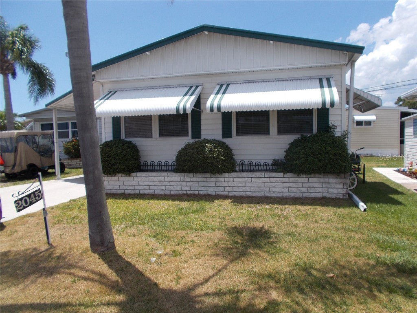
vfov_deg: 53.1
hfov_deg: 67.3
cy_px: 156
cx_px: 208
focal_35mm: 26
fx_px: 313
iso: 80
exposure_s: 1/160
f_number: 8
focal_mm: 4.6
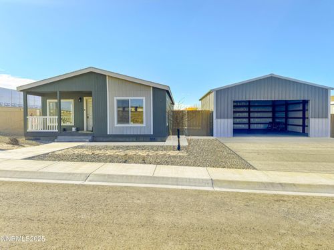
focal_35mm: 24
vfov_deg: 56.8
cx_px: 167
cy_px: 125
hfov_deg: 71.6
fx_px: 232
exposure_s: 1/4300
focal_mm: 6.76
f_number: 1.8
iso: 80
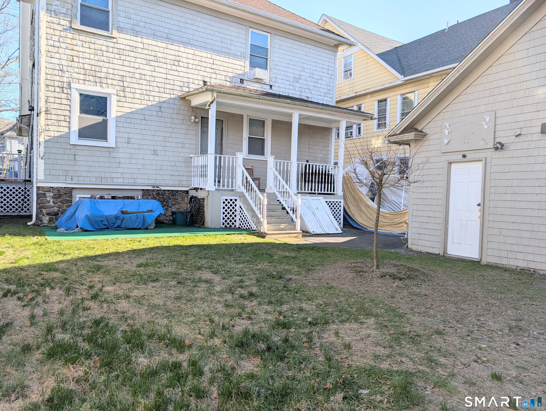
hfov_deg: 71.5
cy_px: 206
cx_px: 273
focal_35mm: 24
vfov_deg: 56.9
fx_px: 379
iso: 22
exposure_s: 1/3968
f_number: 1.68
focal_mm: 6.9
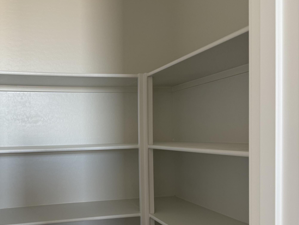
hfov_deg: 50.2
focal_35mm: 36
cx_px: 93
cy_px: 145
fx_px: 311
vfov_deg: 39.3
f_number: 1.78
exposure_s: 1/121
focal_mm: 6.76
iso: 125
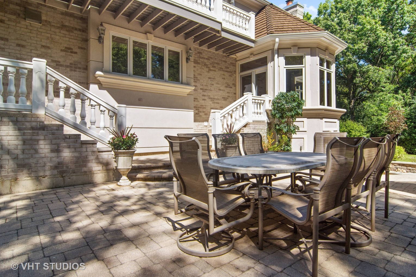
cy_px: 135
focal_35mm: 19
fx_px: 220
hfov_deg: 86.9
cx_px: 207
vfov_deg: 64.5
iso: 200
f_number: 8
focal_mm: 12
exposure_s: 1/1600
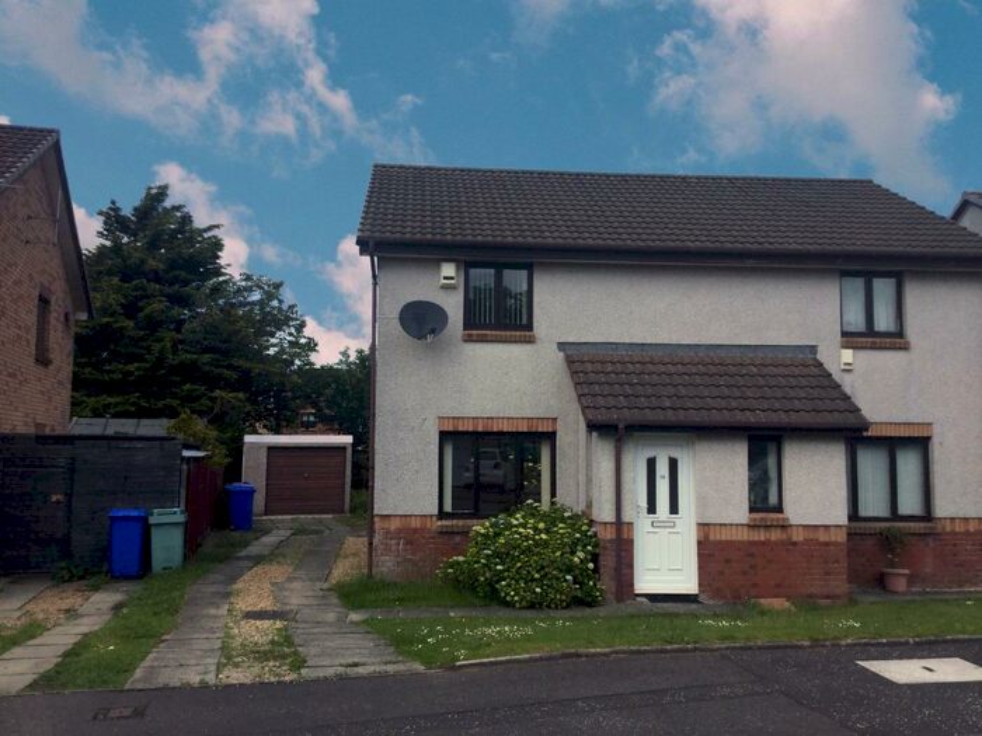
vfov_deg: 45.4
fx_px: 879
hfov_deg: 58.4
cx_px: 491
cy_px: 368
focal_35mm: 31
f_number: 2.4
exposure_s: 1/2092
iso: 25
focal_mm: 3.3
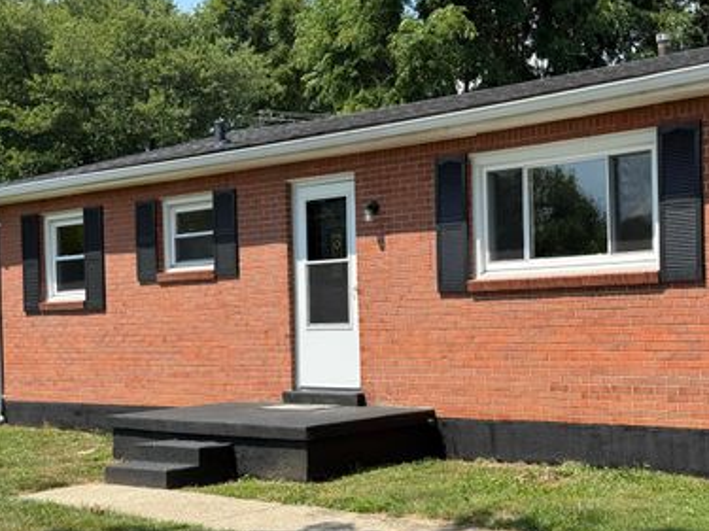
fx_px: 1310
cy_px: 307
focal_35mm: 64
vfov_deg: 22.9
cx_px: 435
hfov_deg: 30.2
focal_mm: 6.76
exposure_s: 1/4329
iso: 100
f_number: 1.78
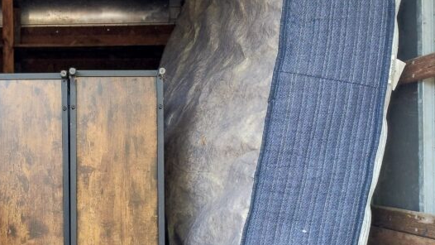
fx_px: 611
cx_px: 61
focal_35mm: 53
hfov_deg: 37.2
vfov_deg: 22.6
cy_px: 157
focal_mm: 4.71
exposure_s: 1/120
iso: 100
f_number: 1.7
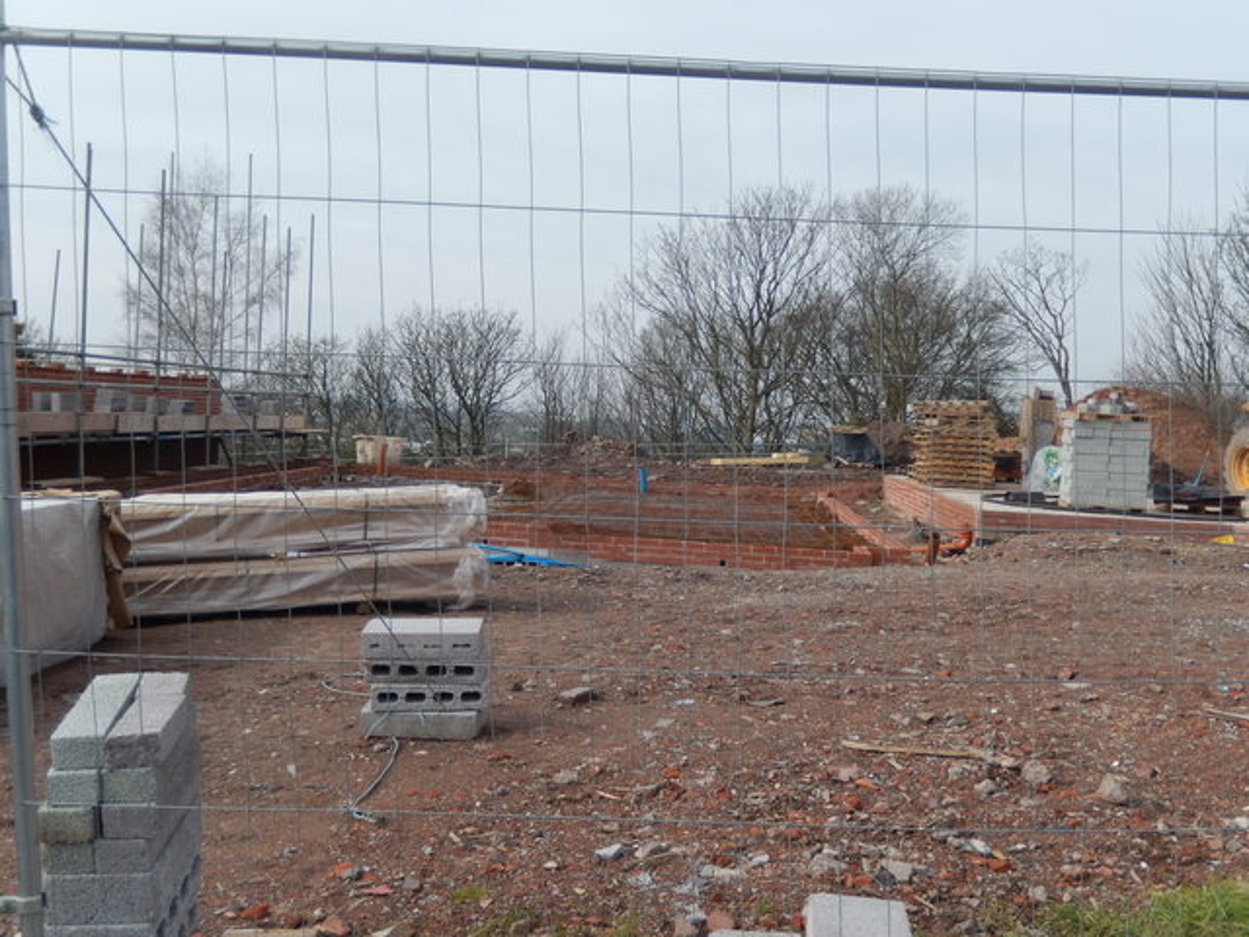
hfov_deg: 51.4
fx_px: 1299
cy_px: 468
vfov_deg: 39.7
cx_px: 624
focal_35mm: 36
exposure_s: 1/1000
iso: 125
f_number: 4
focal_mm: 6.5
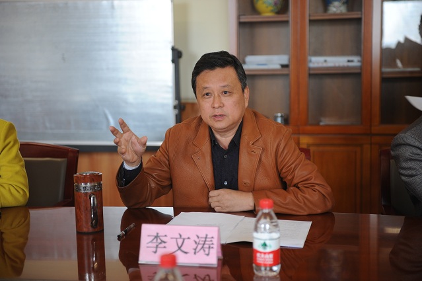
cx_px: 211
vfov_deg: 21.9
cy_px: 140
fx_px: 726
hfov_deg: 32.4
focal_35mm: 62
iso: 800
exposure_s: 1/80
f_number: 2.8
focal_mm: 62
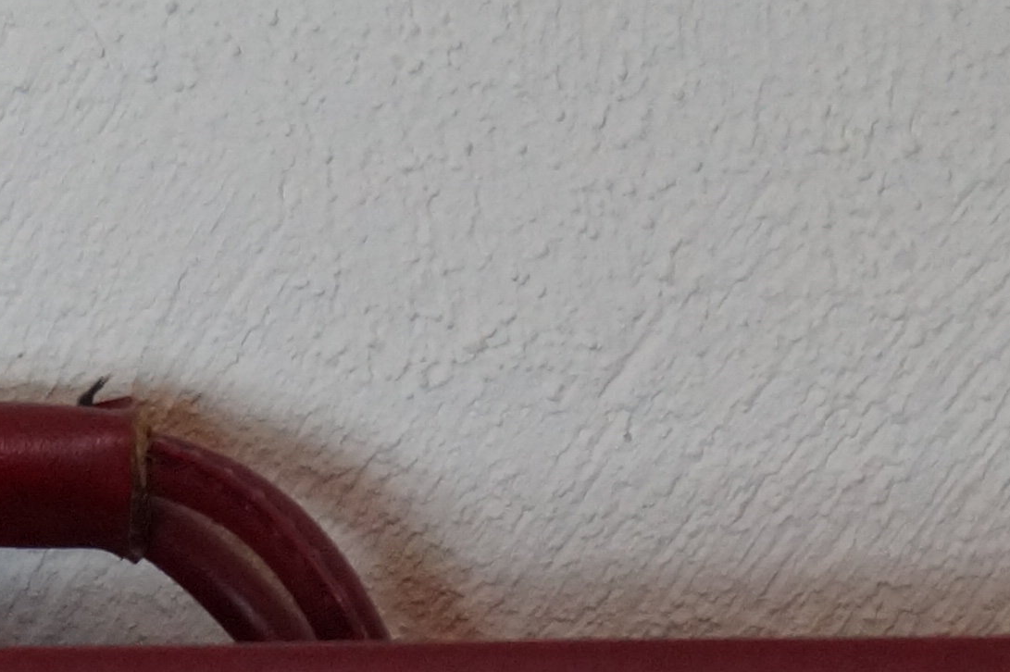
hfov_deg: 7.8
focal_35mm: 262
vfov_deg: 5.1
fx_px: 7360
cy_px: 1294
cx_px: -94
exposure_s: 1/160
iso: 1250
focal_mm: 35
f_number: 5
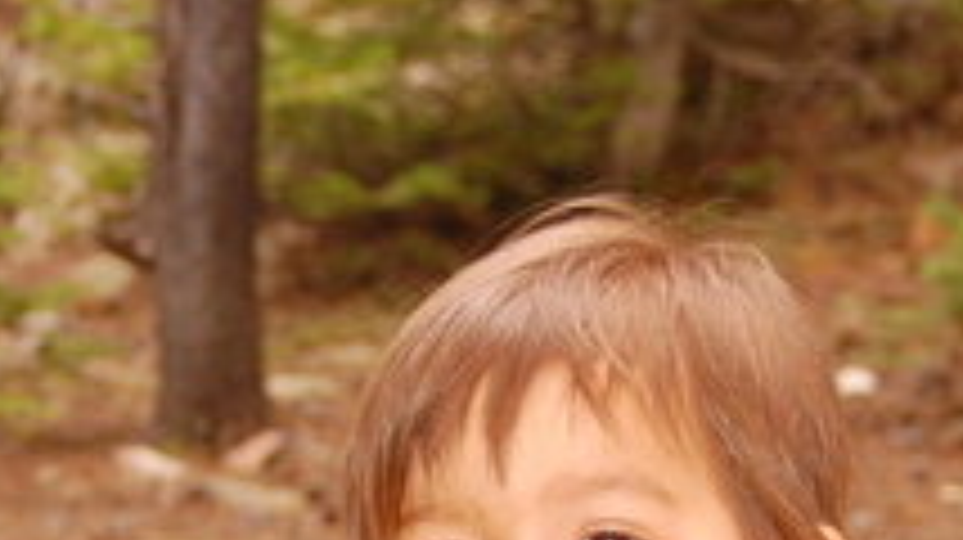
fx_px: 4797
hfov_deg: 11.5
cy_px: 801
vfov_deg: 6.4
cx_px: 562
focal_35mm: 188
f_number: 5
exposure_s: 1/160
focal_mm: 40
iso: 400
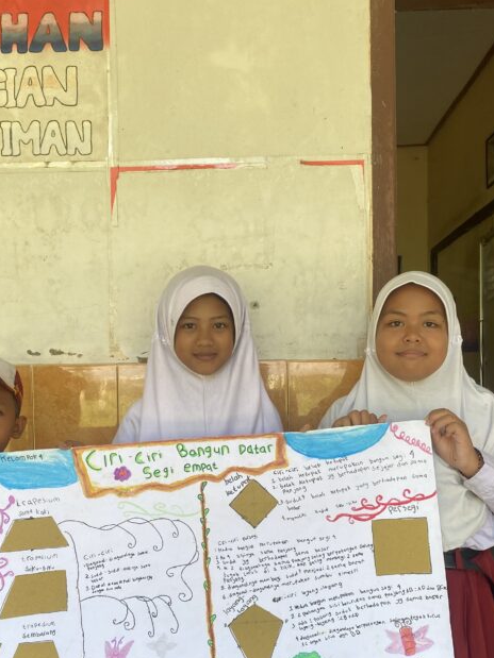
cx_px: 219
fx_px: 818
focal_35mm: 43
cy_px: 424
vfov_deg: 43.4
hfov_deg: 33.6
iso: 32
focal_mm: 4.25
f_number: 1.8
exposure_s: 1/125
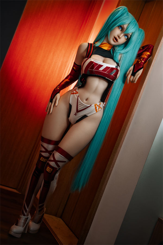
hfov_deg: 26.0
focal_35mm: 52
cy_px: 122
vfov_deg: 38.2
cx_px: 82
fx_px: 353
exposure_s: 1/80
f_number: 3.5
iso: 320
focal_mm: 52
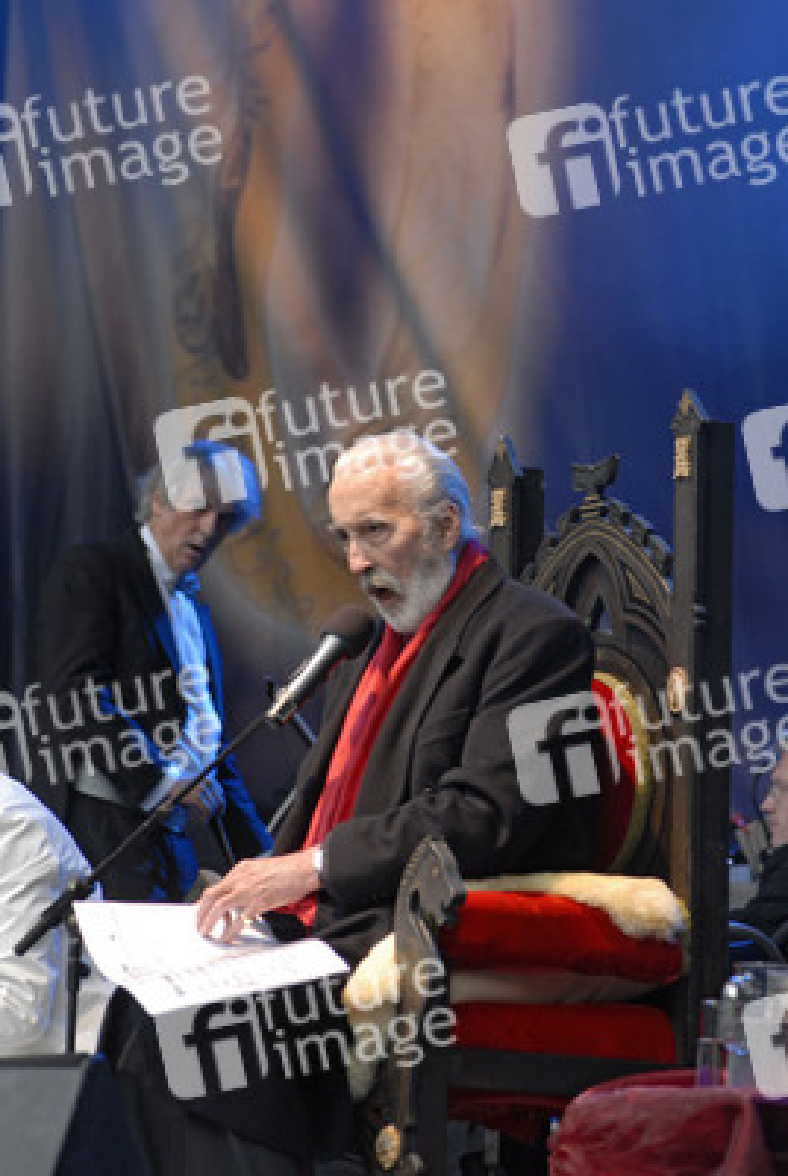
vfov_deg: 10.5
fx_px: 6380
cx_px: 394
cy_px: 588
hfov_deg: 7.1
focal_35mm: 195
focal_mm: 130
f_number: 5.6
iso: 500
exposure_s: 1/80
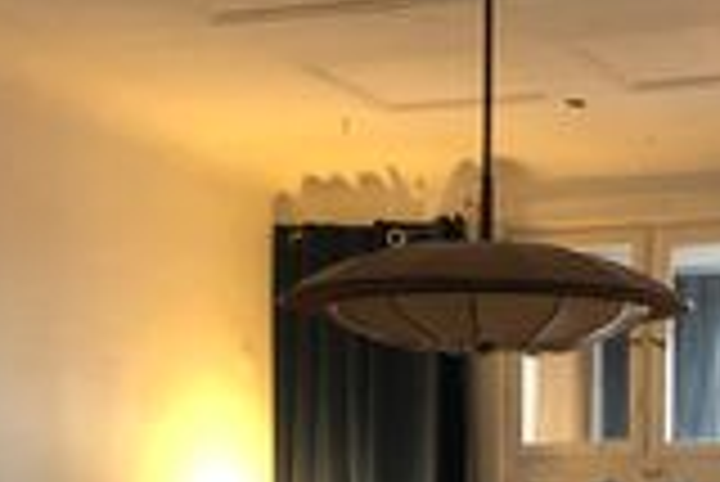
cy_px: 788
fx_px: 2182
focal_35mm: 109
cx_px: 536
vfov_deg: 11.9
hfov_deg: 18.6
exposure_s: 1/17
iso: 100
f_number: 1.8
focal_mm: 4
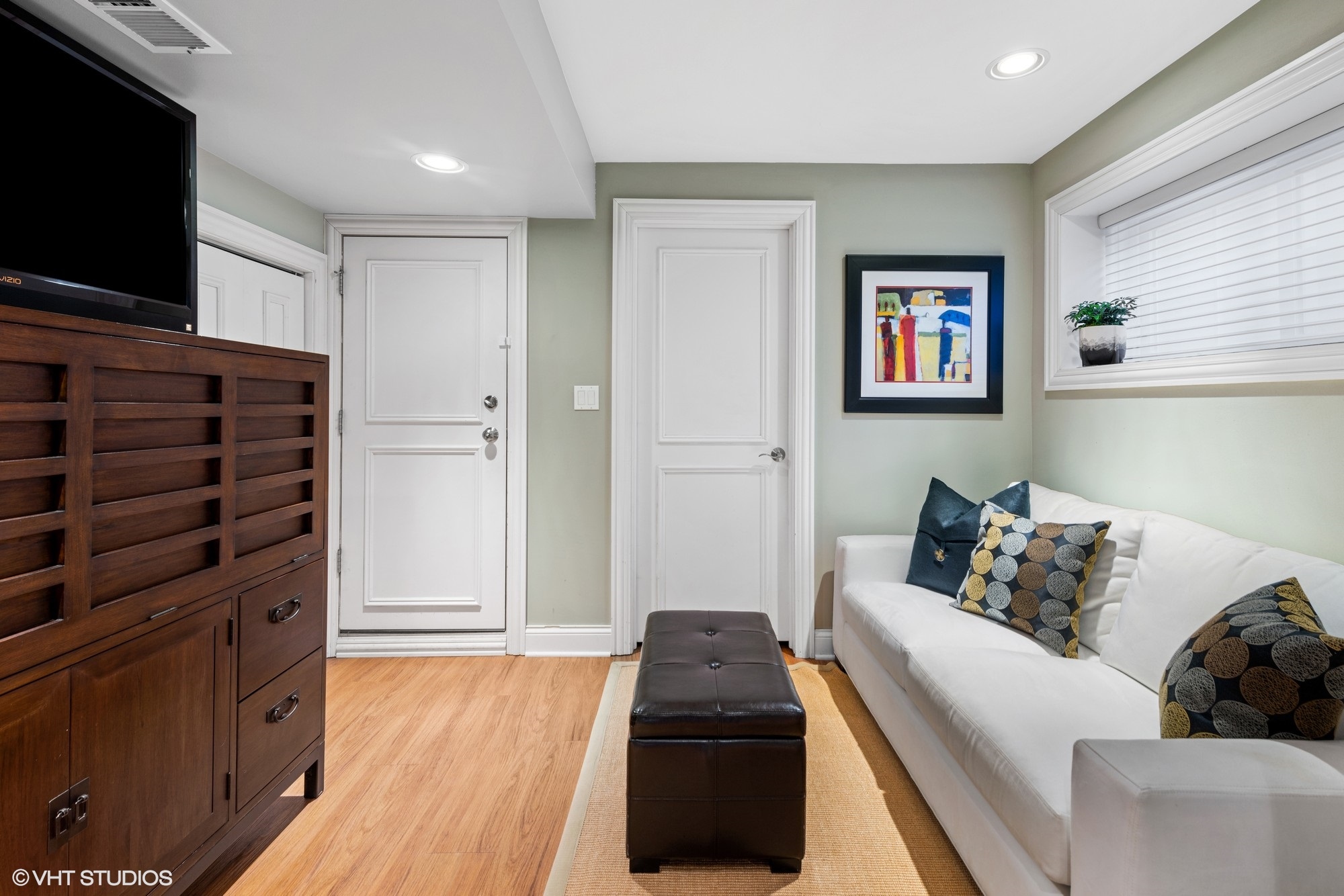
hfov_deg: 96.7
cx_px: 672
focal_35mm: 16
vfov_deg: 73.8
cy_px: 448
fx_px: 597
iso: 100
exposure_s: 2.5
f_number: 8
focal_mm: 16
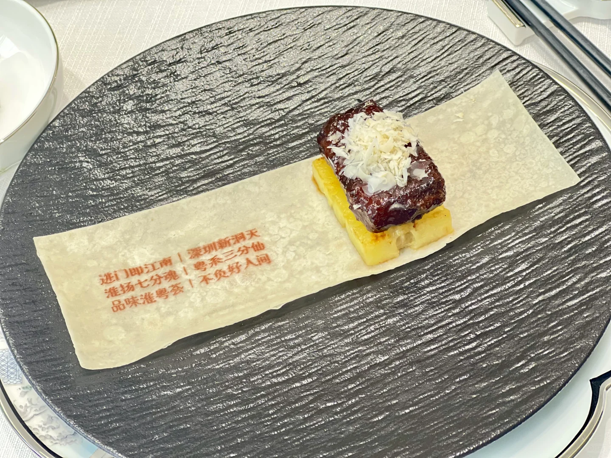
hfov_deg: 25.3
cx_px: 306
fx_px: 1359
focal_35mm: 77
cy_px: 229
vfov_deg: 19.1
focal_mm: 9
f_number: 2.8
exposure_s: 1/33
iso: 250
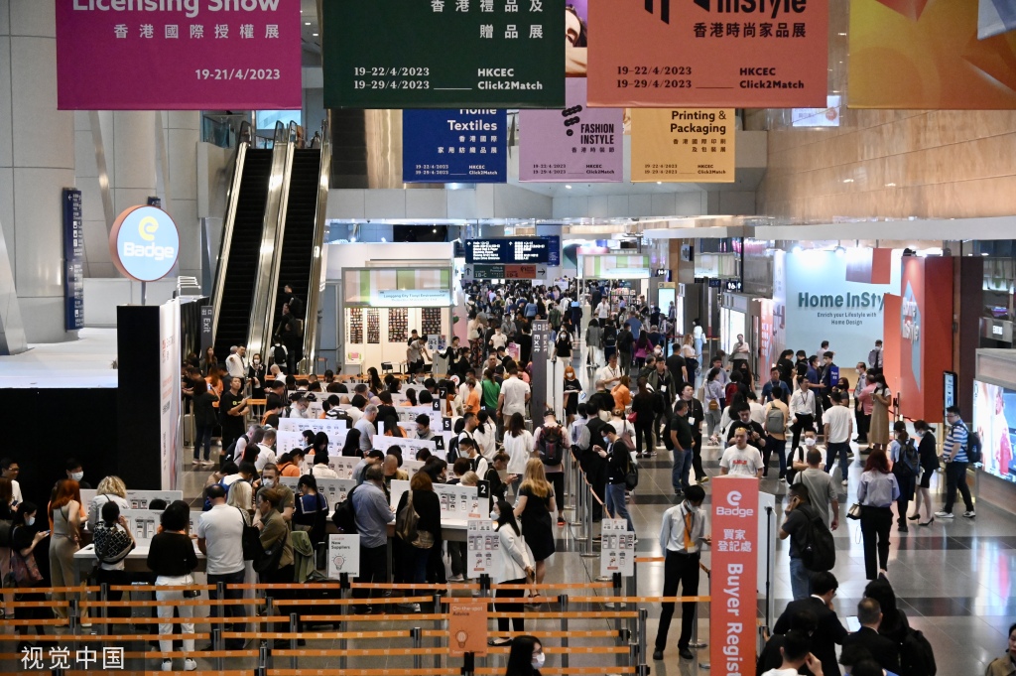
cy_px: 338
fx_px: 1861
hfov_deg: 30.5
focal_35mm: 66
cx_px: 508
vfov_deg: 20.6
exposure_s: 1/400
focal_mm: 66
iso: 12800
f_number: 5
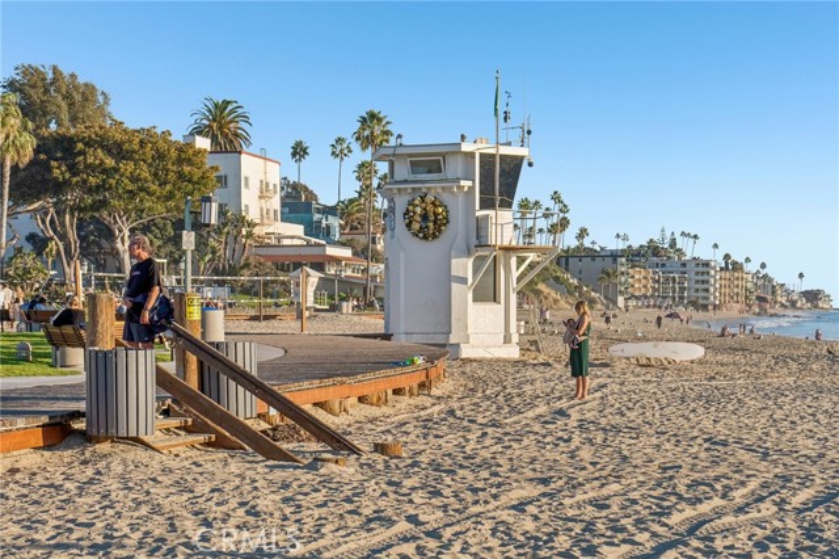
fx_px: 1467
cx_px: 420
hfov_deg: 31.9
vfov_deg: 21.5
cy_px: 280
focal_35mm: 63
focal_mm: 63
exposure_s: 1/400
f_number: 8
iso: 100
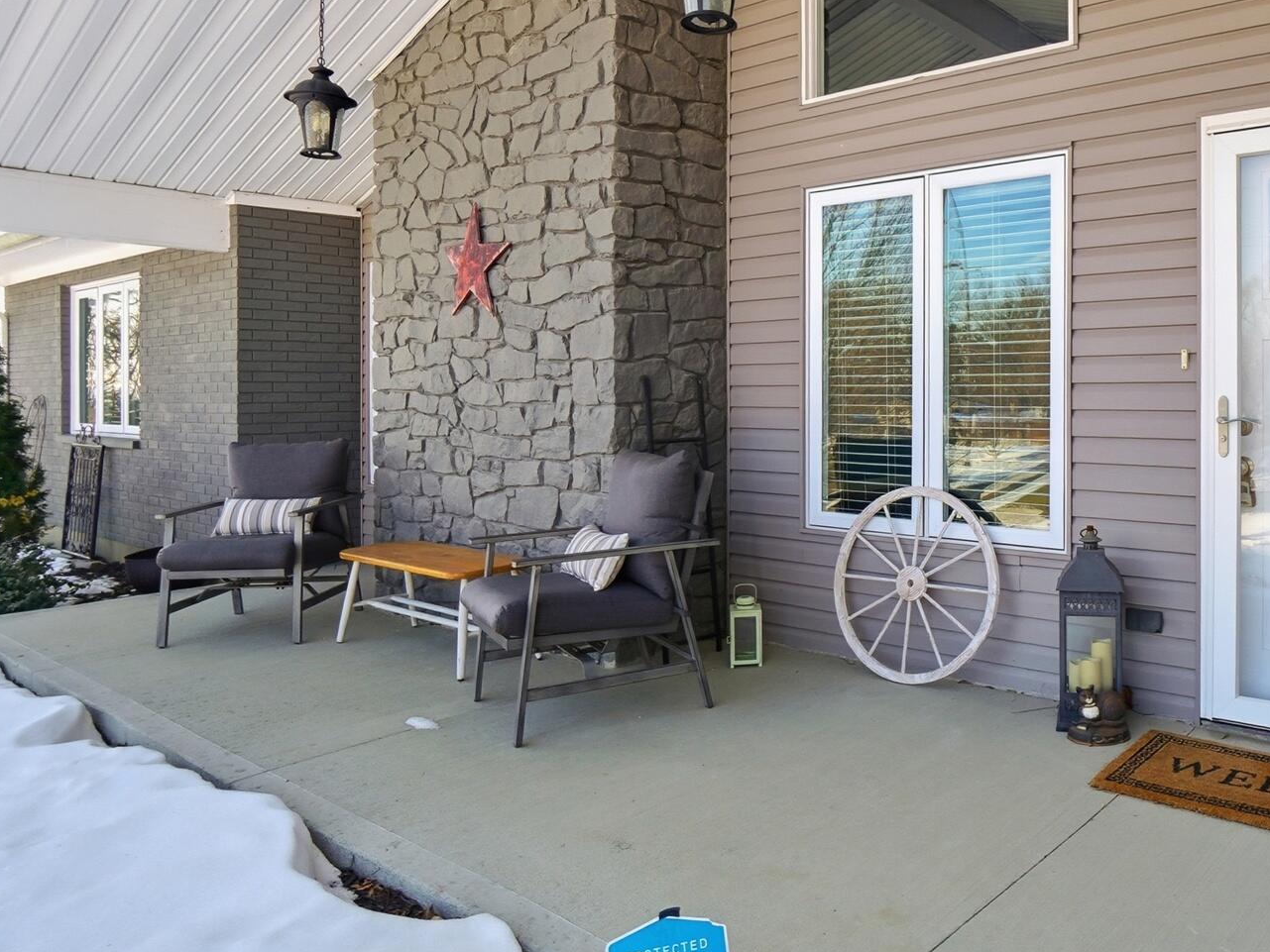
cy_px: 399
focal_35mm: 25
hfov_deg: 66.5
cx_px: 918
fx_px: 908
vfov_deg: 55.1
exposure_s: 1/2500
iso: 100
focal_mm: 11
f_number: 4.5
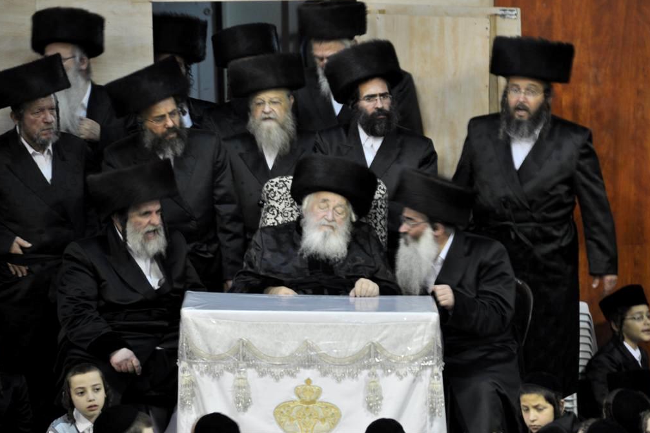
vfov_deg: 5.3
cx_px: 324
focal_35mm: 259
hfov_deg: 8.0
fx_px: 4675
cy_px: 214
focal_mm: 170
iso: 500
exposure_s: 1/10
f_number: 5.6
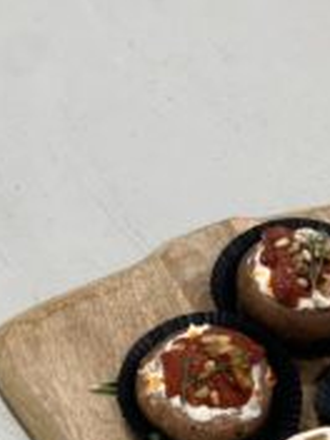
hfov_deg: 12.5
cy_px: 458
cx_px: 282
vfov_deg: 16.3
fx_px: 1500
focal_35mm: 118
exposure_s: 1/62
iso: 125
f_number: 2.4
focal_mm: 6
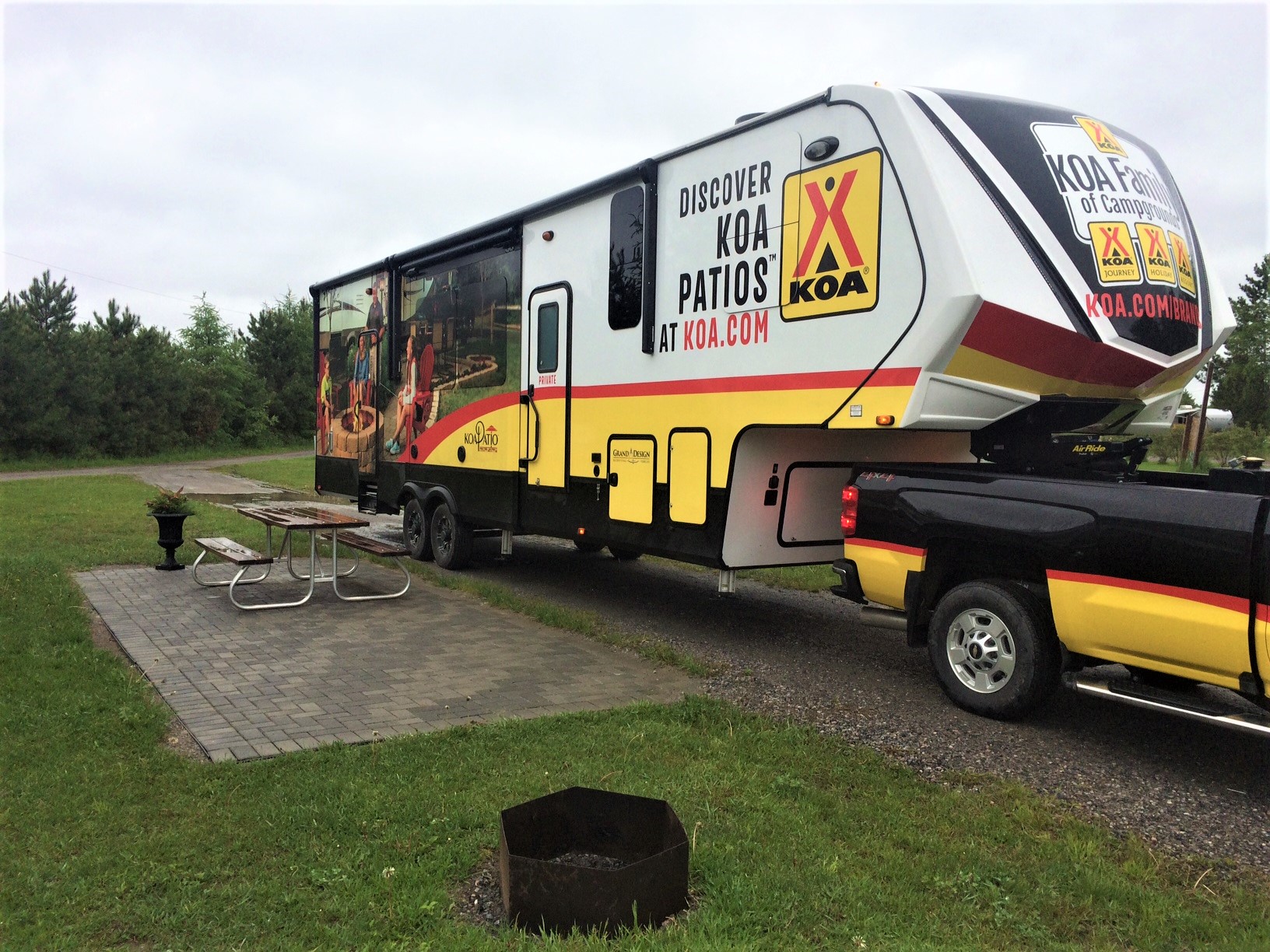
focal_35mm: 29
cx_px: 635
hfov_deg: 61.7
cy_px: 476
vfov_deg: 48.2
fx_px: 1064
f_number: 2.2
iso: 32
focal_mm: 4.15
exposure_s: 1/513
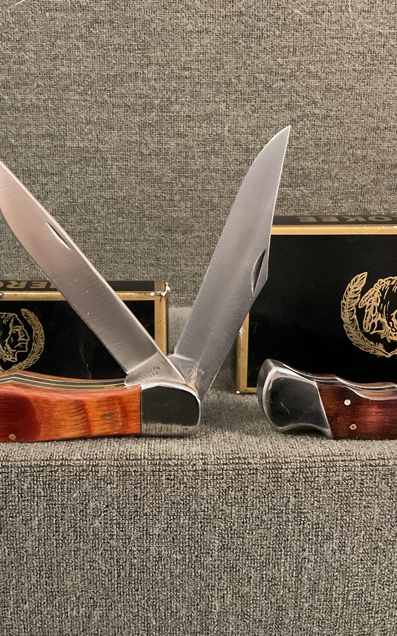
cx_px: 174
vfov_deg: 47.2
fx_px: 727
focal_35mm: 42
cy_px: 318
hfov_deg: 30.5
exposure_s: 1/24
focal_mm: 3
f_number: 1.8
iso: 500
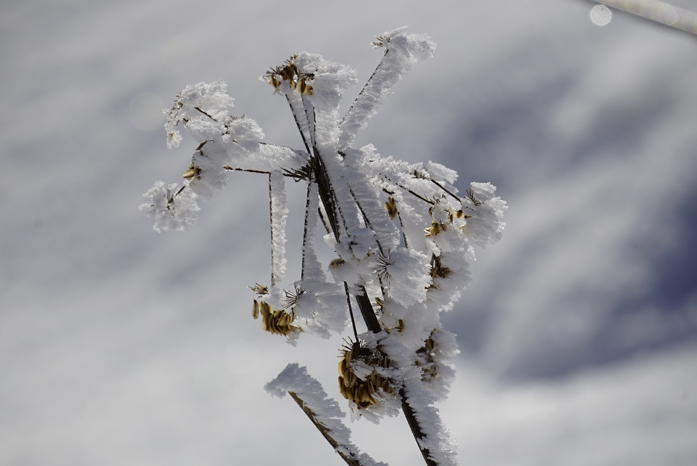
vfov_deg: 4.0
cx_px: 348
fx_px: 6645
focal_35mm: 343
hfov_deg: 6.0
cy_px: 233
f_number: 10
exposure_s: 1/640
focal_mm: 229
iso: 100
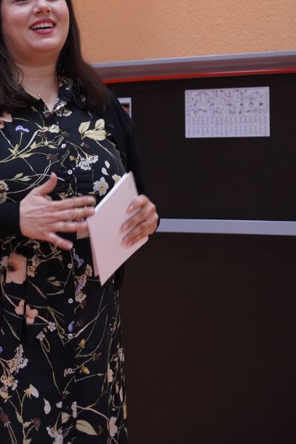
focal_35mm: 115
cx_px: 81
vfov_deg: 17.6
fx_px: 1424
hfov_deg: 11.8
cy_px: 112
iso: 2000
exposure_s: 1/125
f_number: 3.5
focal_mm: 47.5
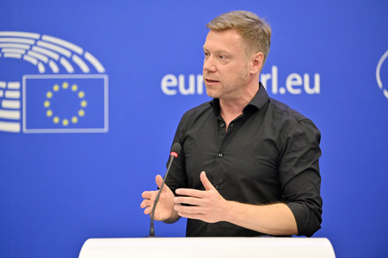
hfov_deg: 12.8
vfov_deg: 8.6
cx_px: 194
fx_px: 1723
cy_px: 129
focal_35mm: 160
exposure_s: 1/640
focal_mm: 160
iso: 4000
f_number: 2.8
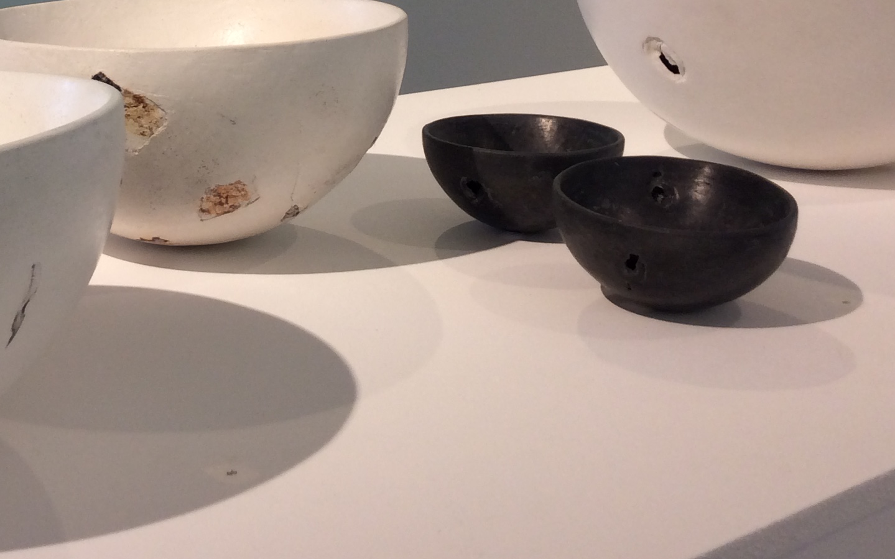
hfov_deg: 32.5
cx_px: 174
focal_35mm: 61
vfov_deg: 20.5
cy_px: -15
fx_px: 1488
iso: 32
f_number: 2.4
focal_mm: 3.3
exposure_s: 1/25
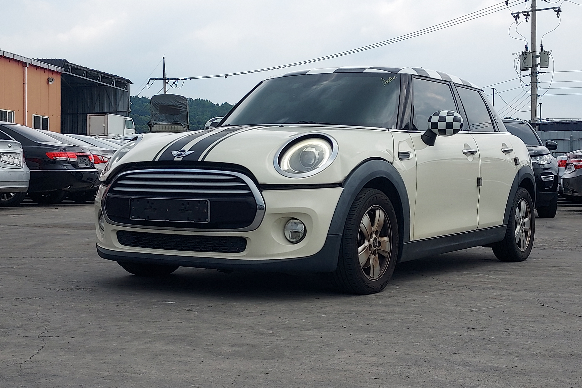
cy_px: 199
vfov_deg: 47.9
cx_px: 309
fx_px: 436
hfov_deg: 67.3
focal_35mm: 27
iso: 40
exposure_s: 1/977
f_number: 1.8
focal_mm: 4.6
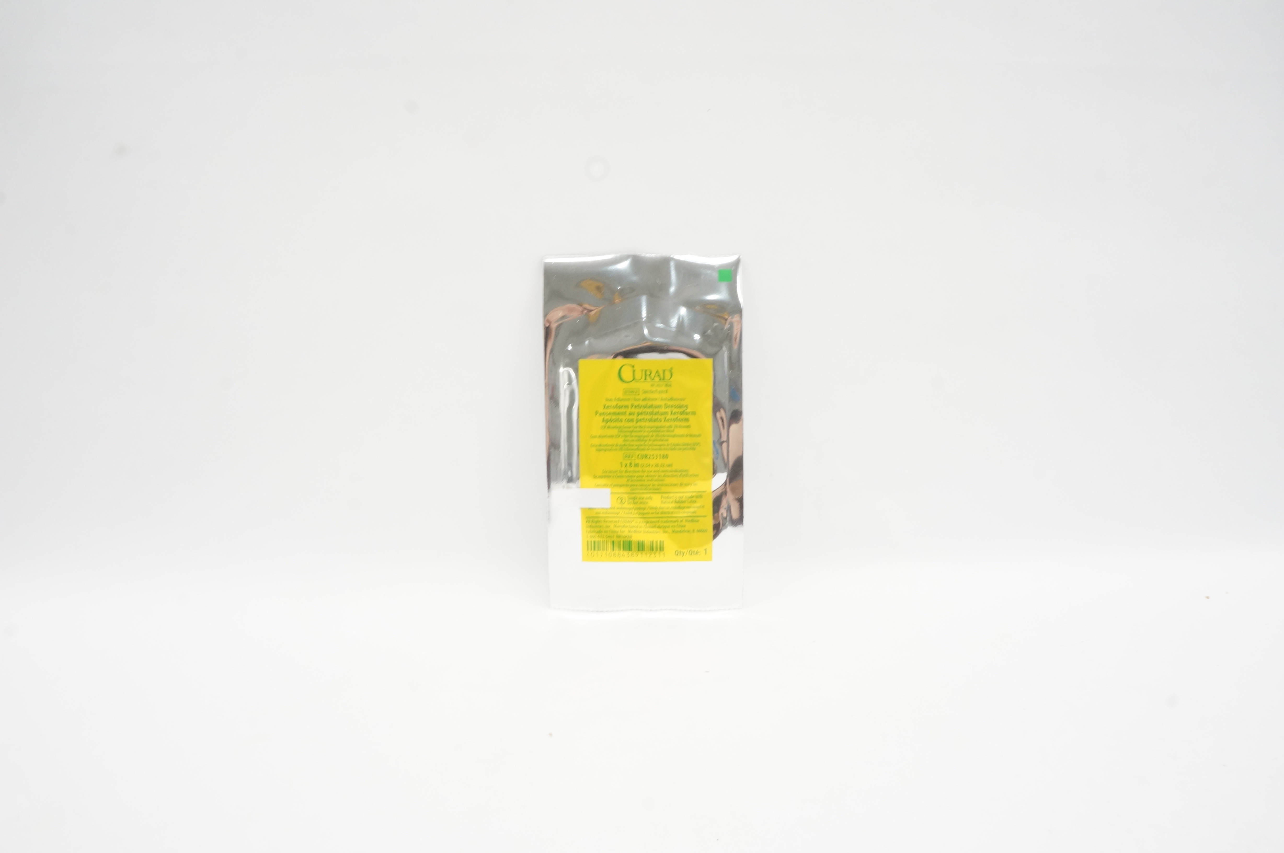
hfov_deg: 67.4
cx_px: 642
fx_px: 962
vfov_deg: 47.8
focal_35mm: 27
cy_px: 426
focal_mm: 18
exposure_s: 1/15
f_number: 16
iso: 800
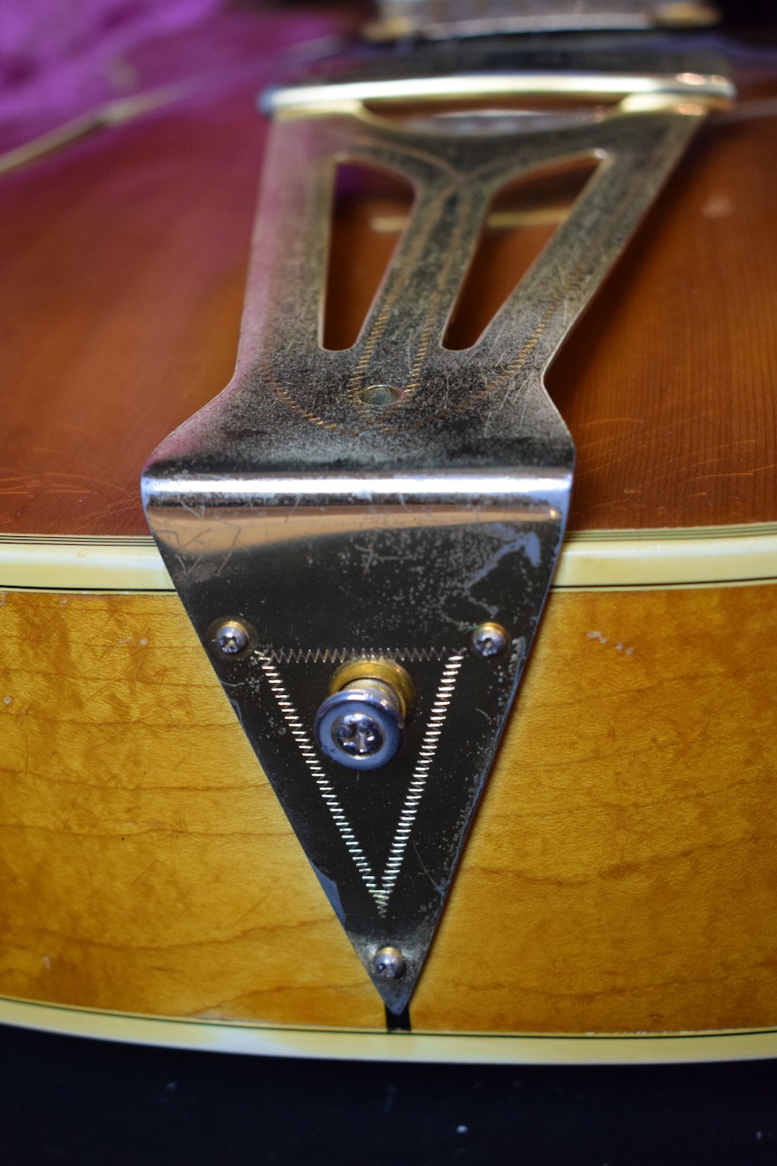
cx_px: 388
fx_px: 1845
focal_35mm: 57
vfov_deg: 35.1
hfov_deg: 23.8
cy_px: 583
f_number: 4.8
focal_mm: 38
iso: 2000
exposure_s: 1/60
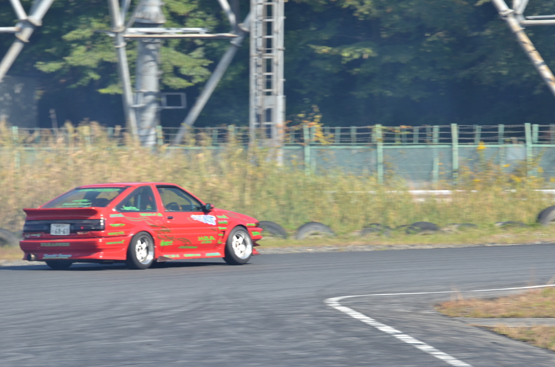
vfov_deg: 3.6
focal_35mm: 380
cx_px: 281
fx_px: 5845
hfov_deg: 5.4
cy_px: 183
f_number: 10
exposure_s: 1/250
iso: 200
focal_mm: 250
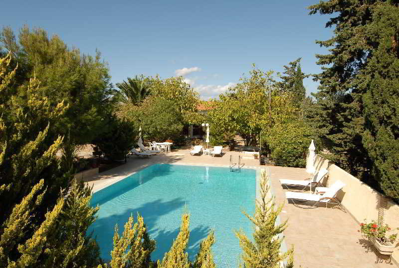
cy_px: 134
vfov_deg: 59.7
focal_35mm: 21
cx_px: 200
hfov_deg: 81.1
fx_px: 233
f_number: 8
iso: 100
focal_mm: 14
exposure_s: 1/250
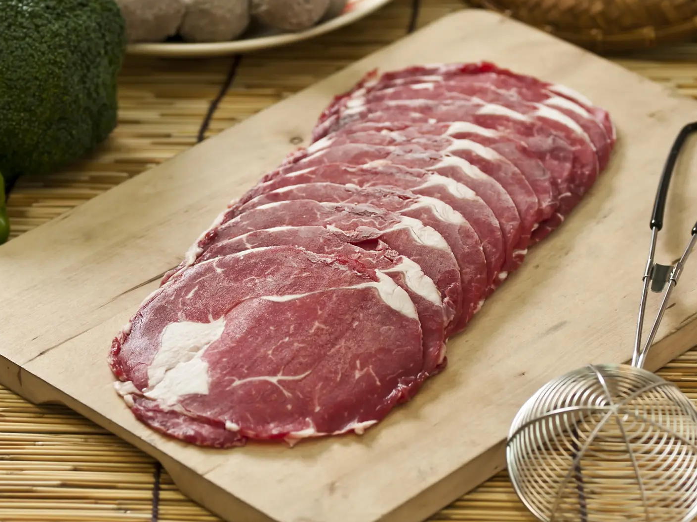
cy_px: 261
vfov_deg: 10.1
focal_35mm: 147
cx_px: 317
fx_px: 2960
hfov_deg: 13.4
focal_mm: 90
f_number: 7.1
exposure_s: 1/60
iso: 200
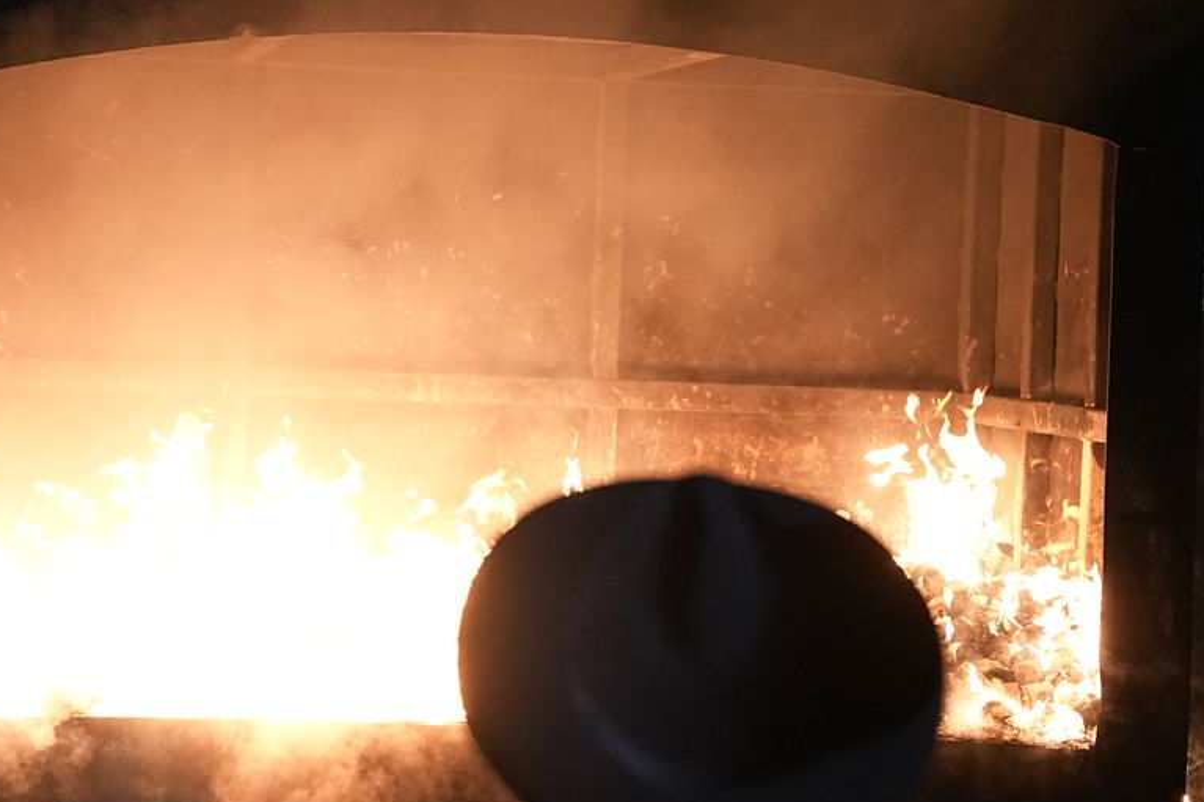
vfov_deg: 13.0
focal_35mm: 105
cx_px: 399
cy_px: 403
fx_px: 3508
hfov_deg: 19.4
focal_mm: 57.5
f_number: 2.8
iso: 6400
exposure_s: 1/320
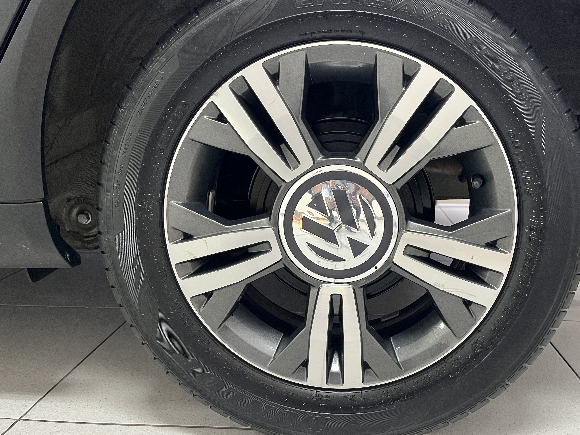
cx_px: 331
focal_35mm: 31
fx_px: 519
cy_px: 210
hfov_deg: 58.1
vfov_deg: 45.4
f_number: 1.6
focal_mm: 5.1
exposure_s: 1/60
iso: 400
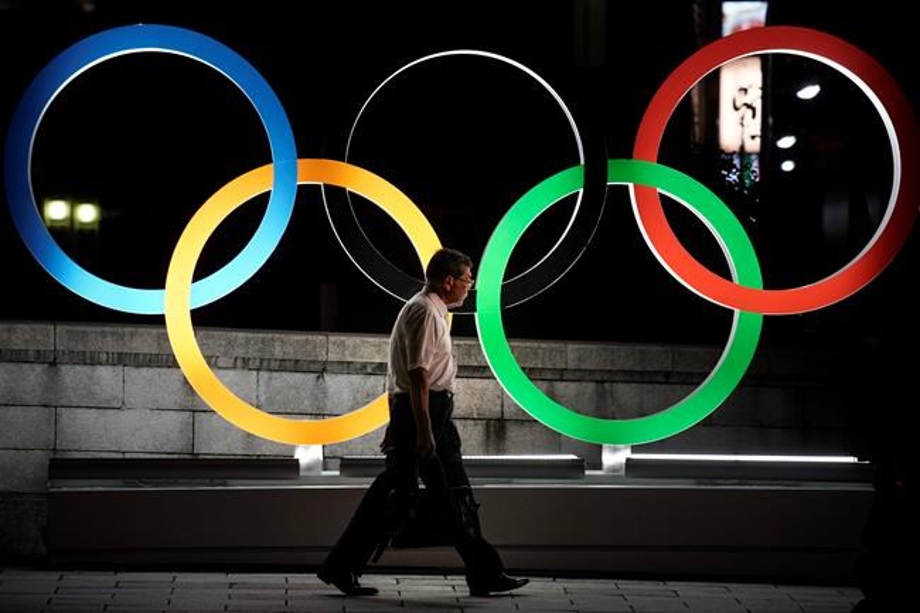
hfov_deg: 10.3
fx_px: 5110
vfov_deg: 6.9
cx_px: 460
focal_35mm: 200
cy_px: 306
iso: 2000
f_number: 4
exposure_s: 1/200
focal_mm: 200
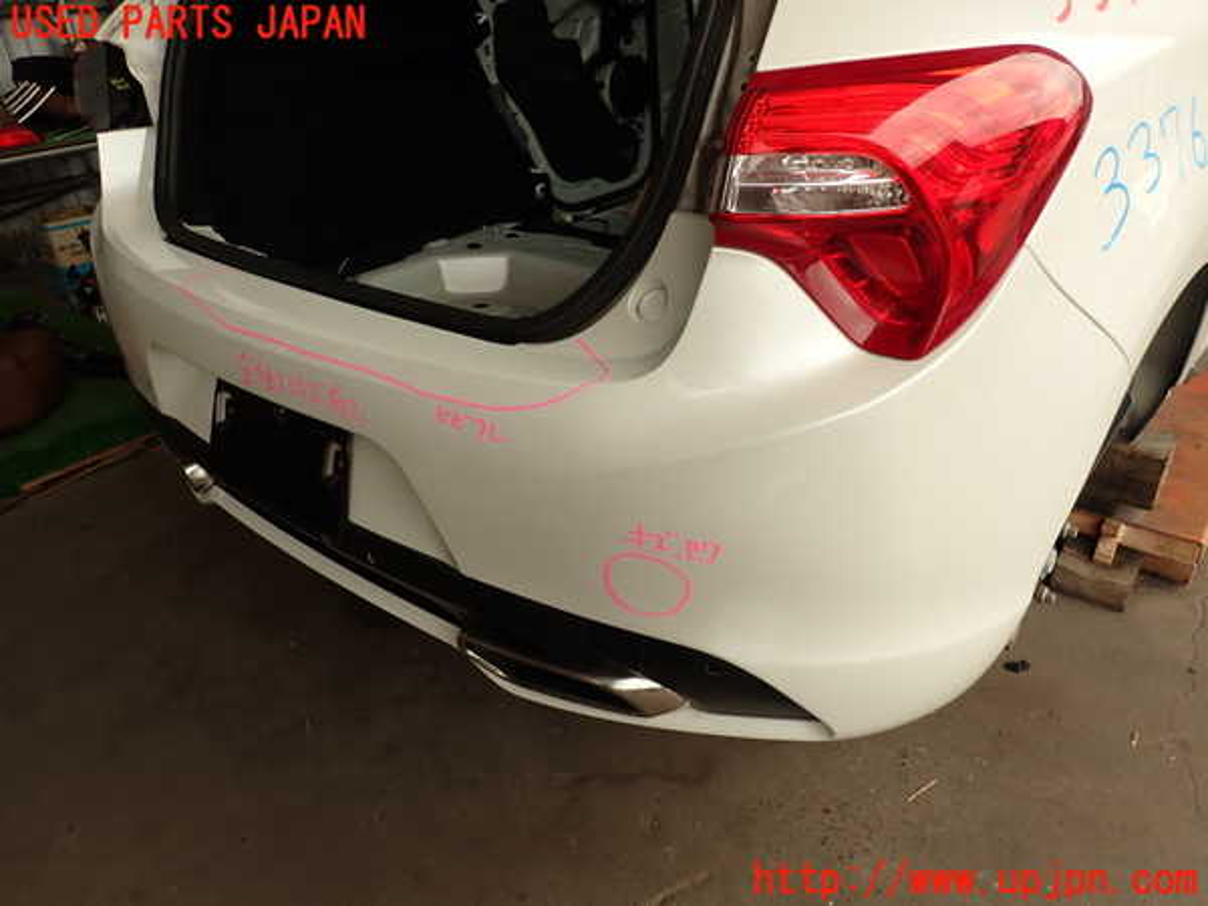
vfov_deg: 54.9
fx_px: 872
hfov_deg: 69.4
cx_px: 604
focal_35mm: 25
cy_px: 453
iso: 100
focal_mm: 4.5
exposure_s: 1/100
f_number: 2.8
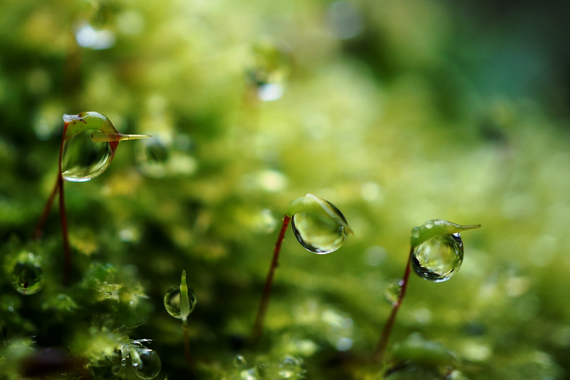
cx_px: 285
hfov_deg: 43.6
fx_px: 712
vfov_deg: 29.9
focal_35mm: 45
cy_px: 190
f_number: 4.5
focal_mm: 30
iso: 400
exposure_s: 1/640
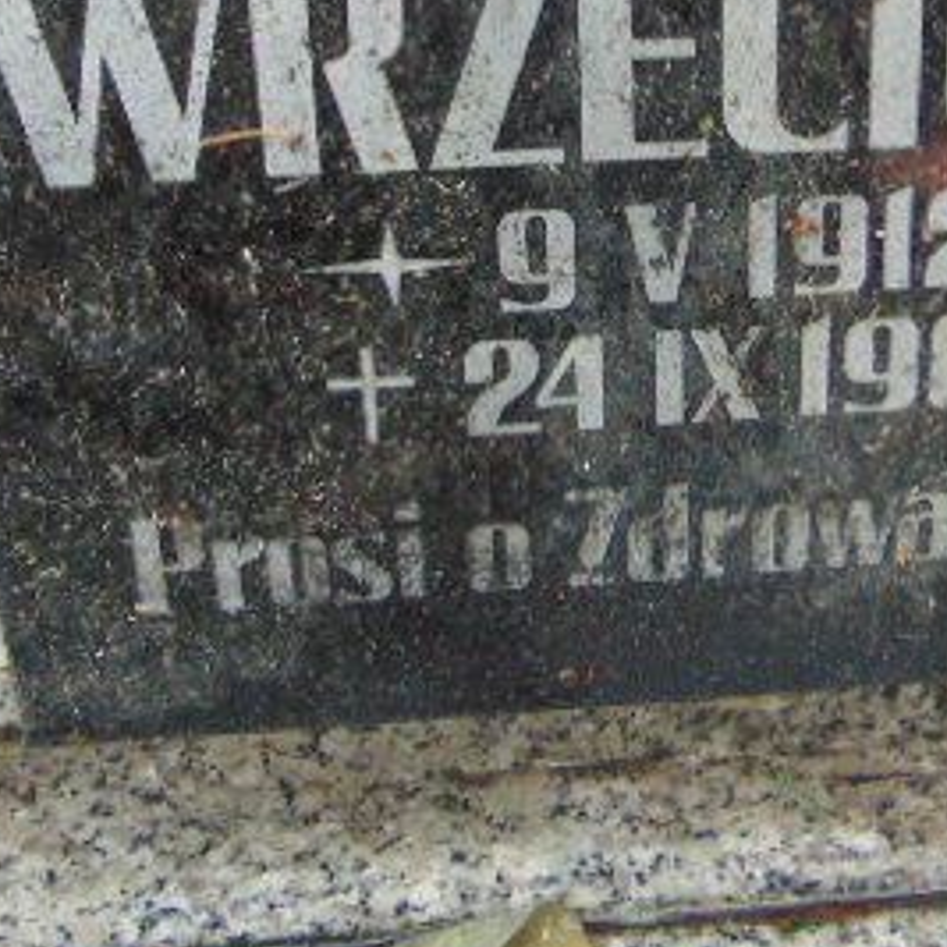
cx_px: 624
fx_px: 1640
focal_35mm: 53
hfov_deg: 32.0
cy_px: 262
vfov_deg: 31.7
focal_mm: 4.5
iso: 250
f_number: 3
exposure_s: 1/30
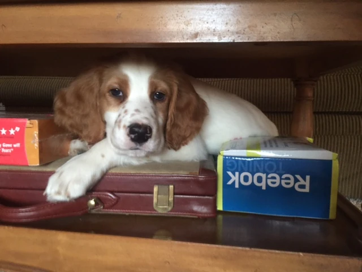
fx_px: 303
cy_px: 136
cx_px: 181
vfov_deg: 48.2
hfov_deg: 61.7
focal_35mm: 29
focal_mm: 4.15
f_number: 2.2
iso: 100
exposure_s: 1/10
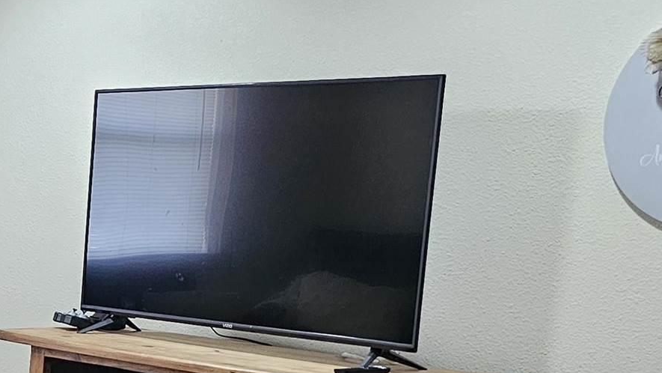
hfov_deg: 20.7
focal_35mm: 87
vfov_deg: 13.4
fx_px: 1527
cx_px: -337
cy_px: 477
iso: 640
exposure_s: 1/40
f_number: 1.7
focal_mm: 6.3
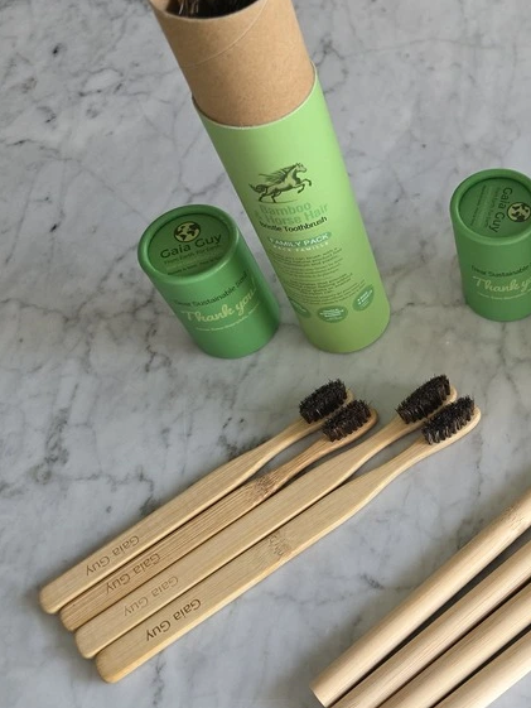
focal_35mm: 41
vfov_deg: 45.7
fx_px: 838
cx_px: 546
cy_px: 332
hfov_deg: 32.1
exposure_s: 1/60
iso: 800
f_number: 1.7
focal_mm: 6.3
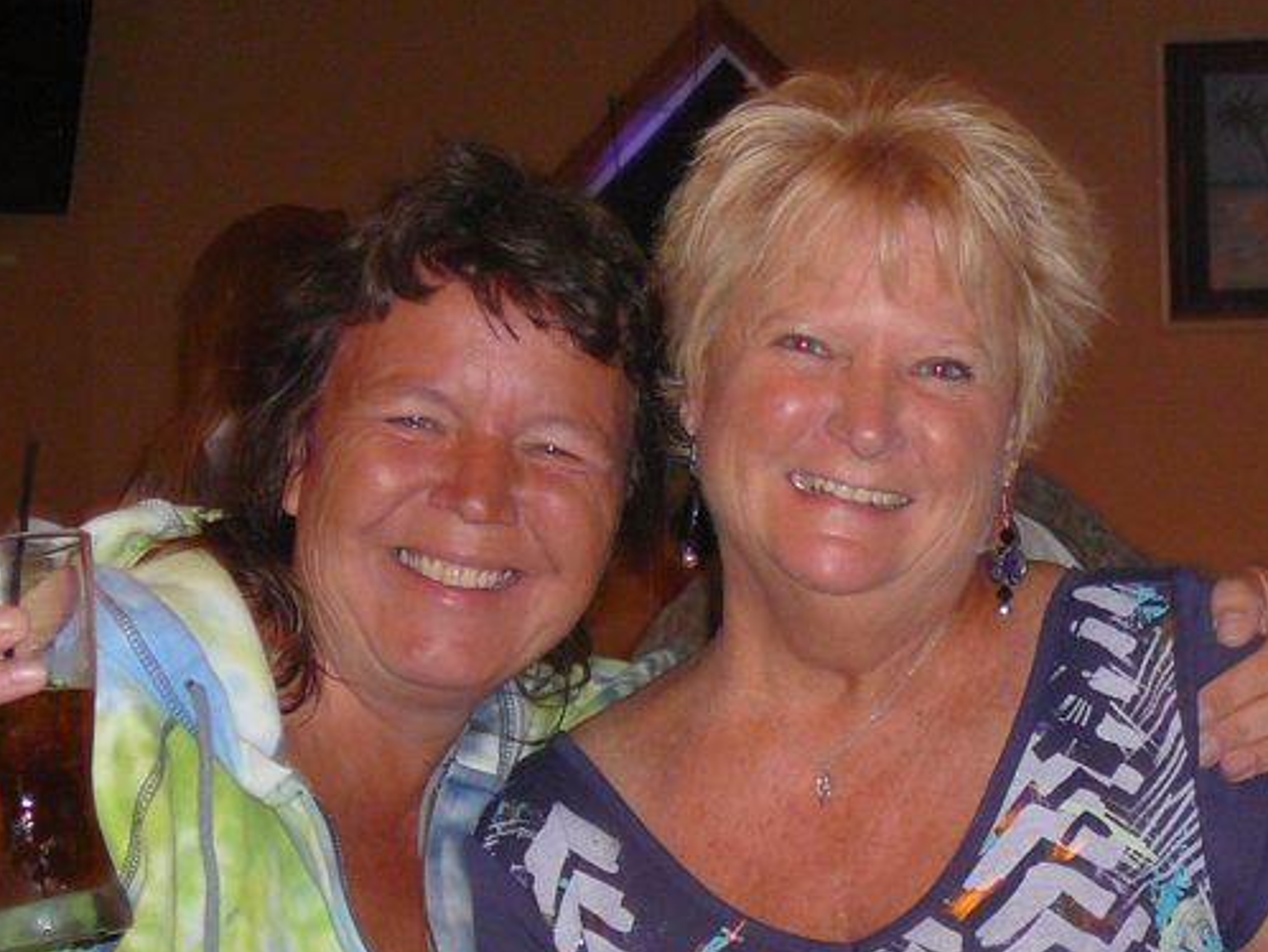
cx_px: 626
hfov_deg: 18.9
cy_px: 529
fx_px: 3811
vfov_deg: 14.2
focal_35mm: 104
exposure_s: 1/8
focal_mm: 9.7
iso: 250
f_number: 3.6
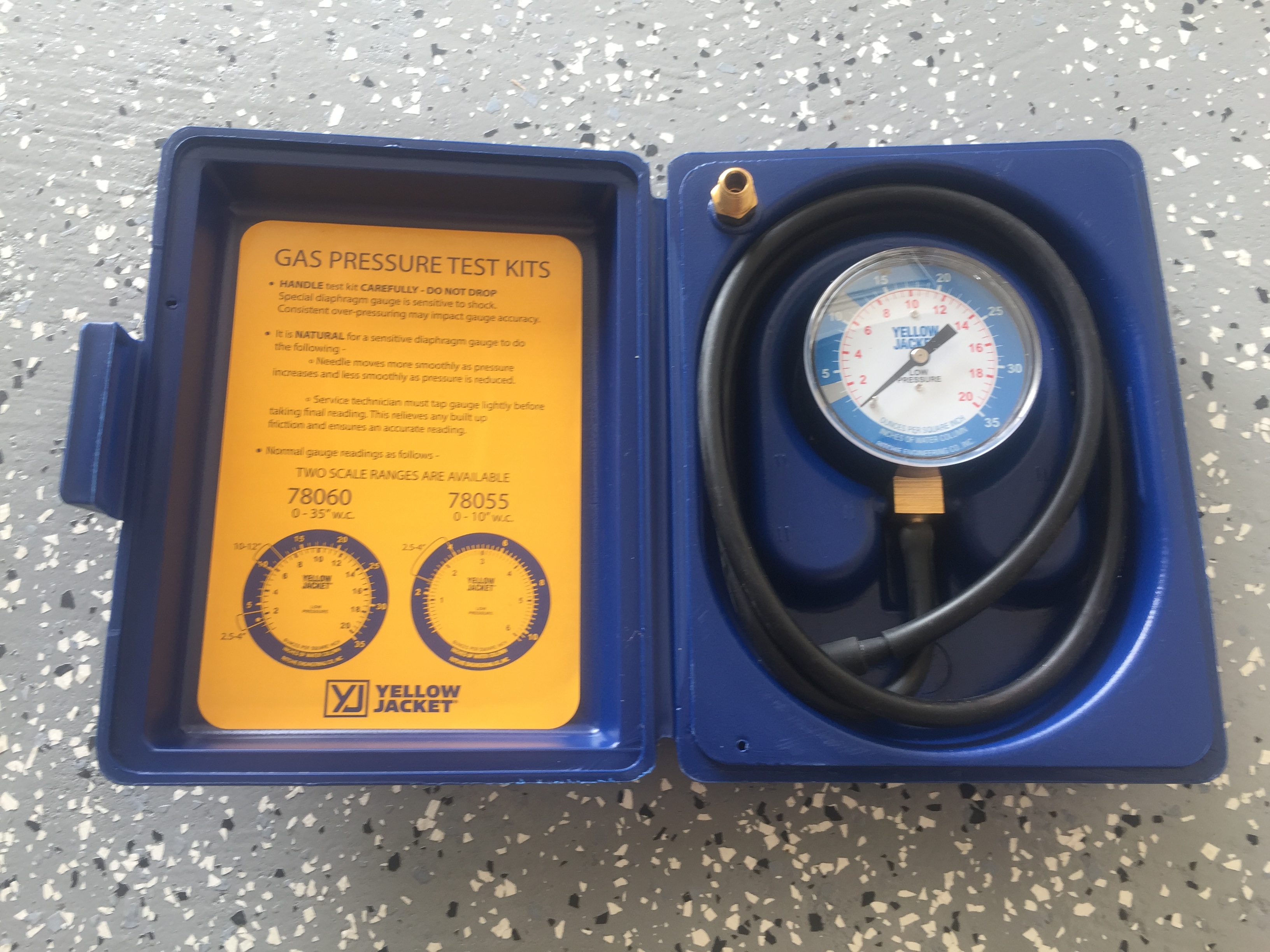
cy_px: 476
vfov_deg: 48.2
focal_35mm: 29
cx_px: 635
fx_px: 1064
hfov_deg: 61.7
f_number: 2.2
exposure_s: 1/60
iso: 32
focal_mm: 4.15
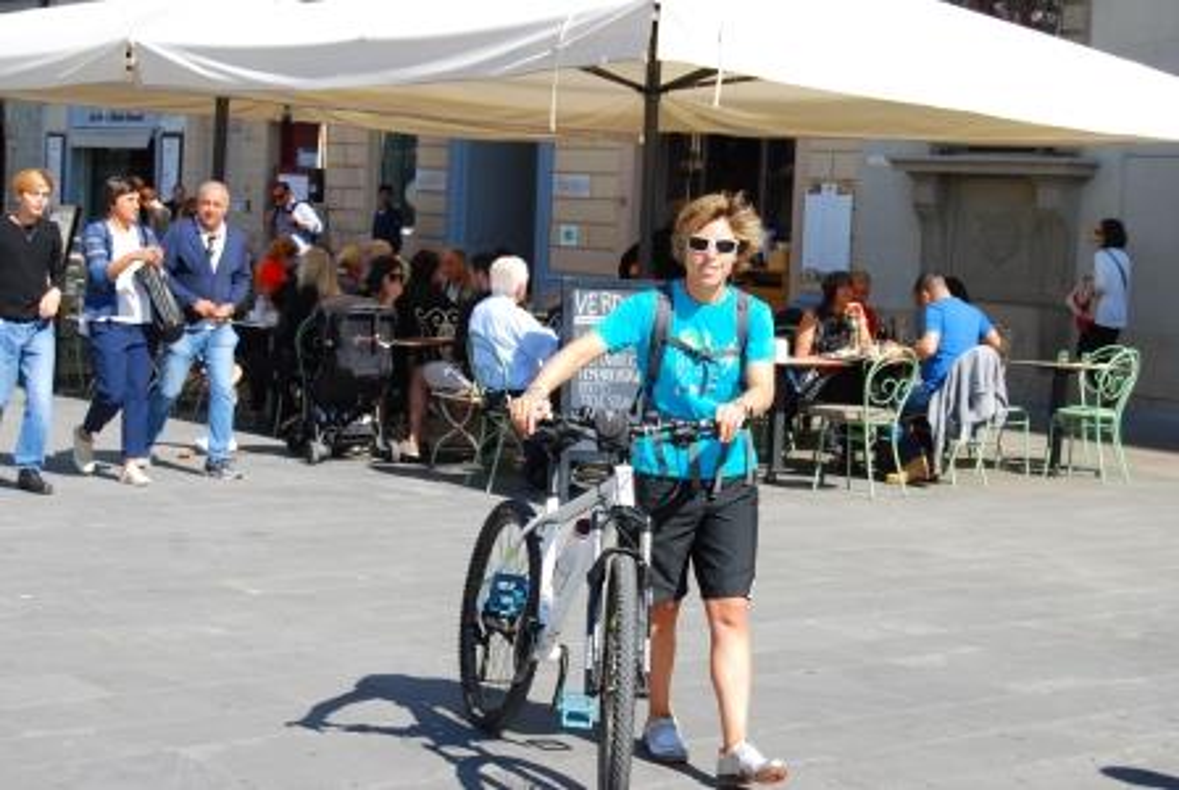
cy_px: 395
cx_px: 590
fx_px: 2263
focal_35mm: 69
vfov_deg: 19.8
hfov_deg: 29.2
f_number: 8
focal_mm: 46
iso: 200
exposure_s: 1/250
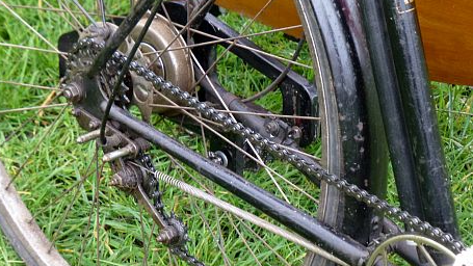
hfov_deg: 12.5
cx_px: 231
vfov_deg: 7.1
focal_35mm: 172
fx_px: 2157
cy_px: 174
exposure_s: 1/50
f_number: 5.4
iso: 400
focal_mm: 27.6
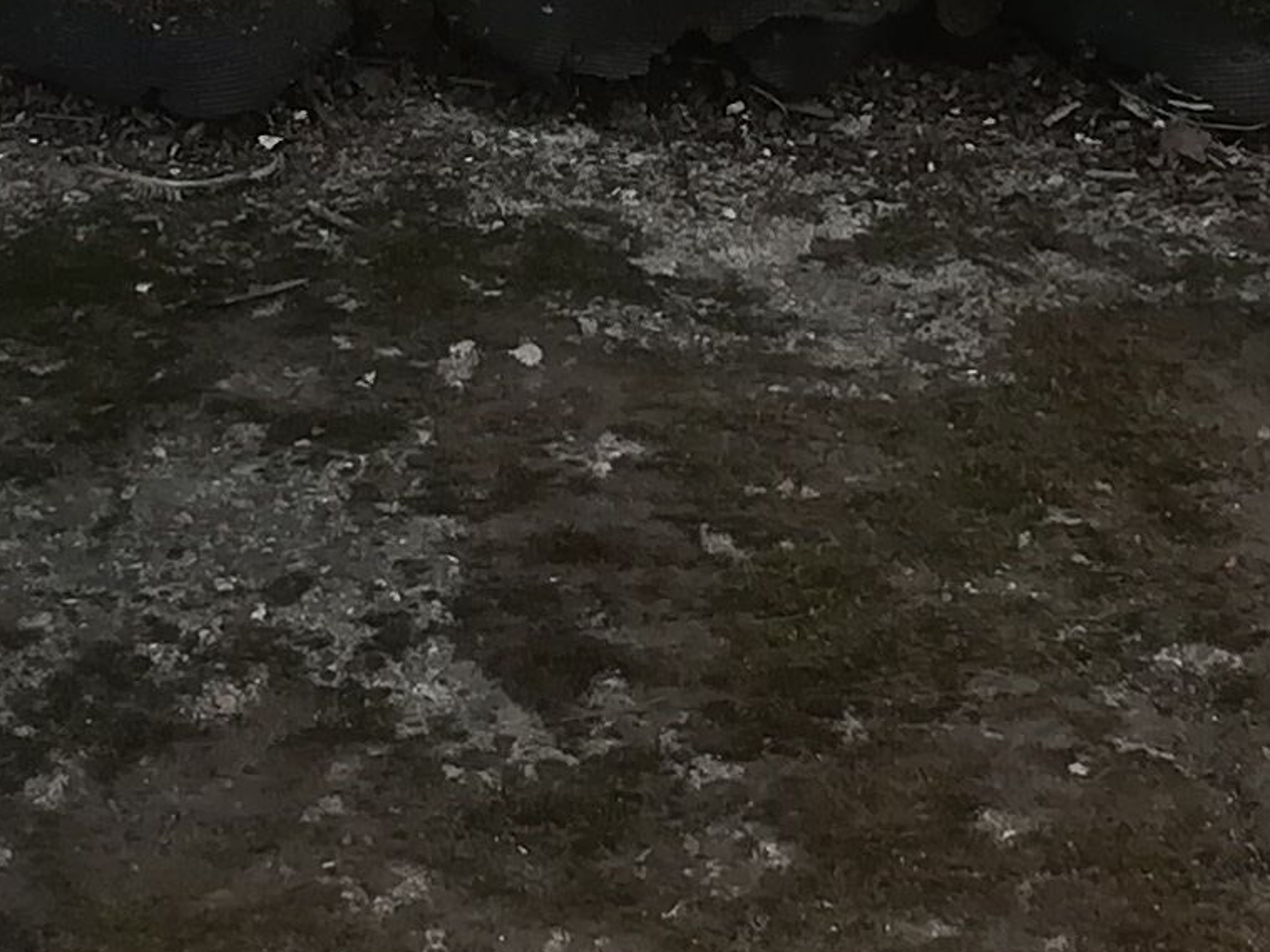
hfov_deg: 14.5
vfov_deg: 10.8
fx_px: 4989
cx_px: 632
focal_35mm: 136
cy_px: -69
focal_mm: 3.83
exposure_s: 1/196
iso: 50
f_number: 2.2
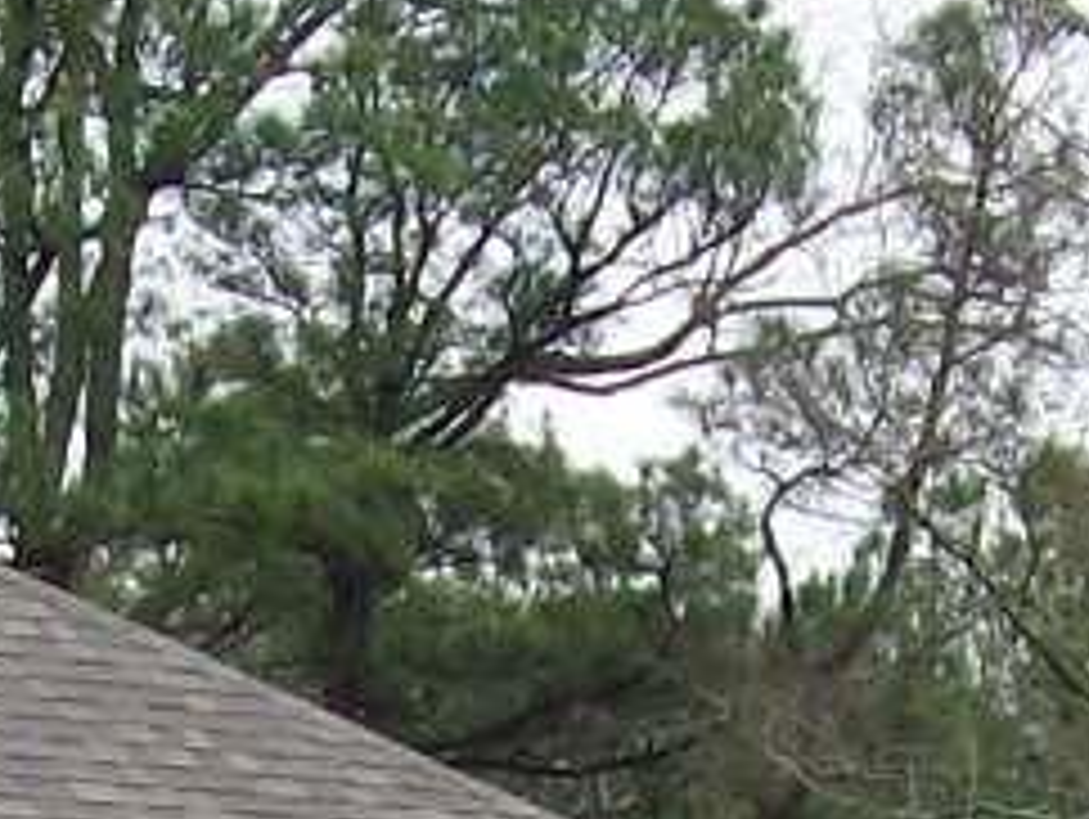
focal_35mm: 238
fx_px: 7495
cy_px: 2052
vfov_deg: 6.0
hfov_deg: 8.3
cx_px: 256
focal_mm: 6
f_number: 4.8
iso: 80
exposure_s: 1/286
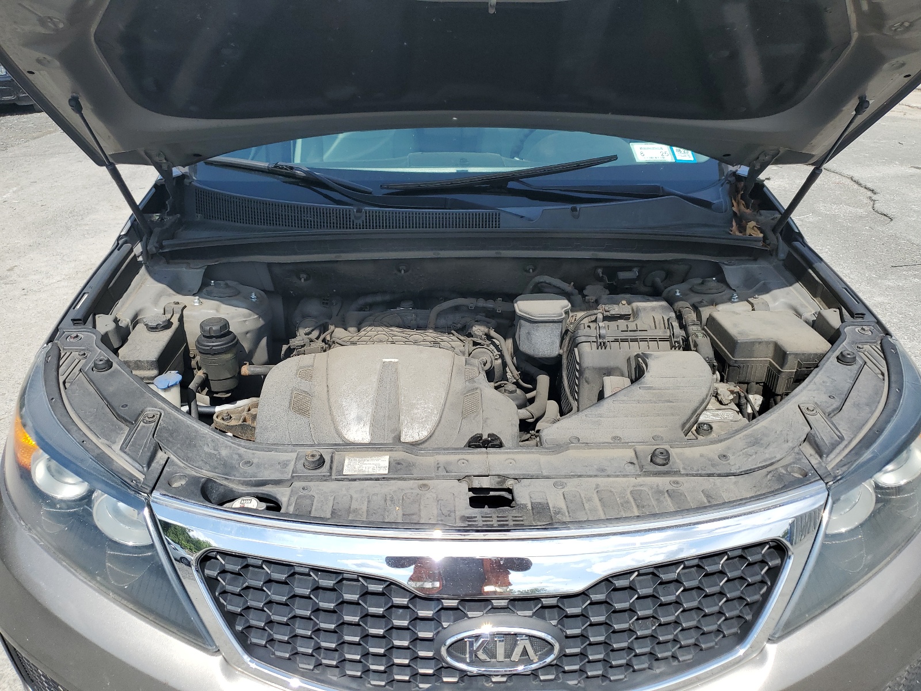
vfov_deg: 53.1
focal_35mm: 26
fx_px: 692
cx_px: 460
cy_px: 346
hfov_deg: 67.3
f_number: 1.5
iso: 50
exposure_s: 1/2500
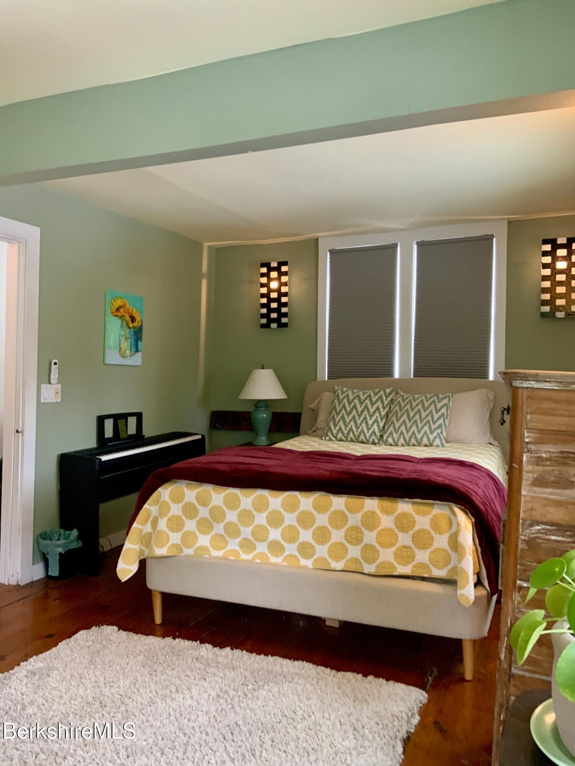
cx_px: 288
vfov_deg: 61.7
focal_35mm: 29
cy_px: 383
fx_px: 642
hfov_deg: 48.2
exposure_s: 1/60
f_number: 1.8
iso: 250
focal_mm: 3
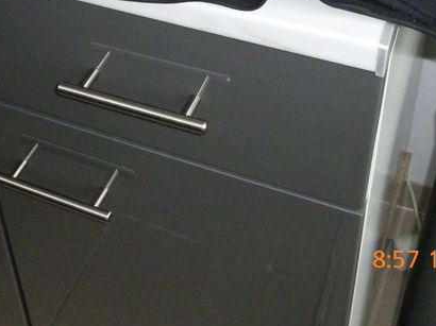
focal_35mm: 61
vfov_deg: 22.3
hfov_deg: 31.2
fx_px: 768
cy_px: -59
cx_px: 112
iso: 400
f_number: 3.1
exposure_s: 1/60
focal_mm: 4.5
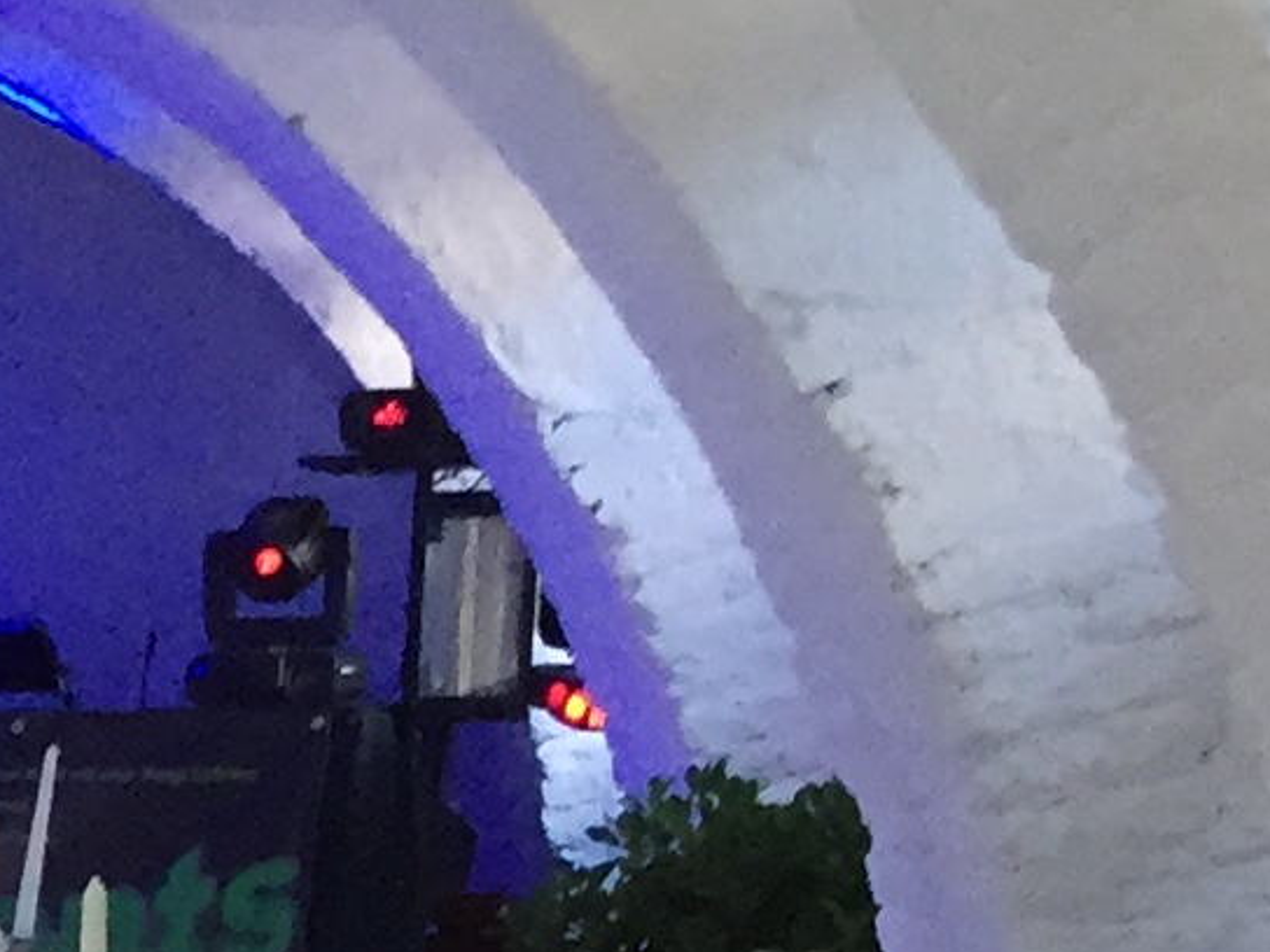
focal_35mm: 174
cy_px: 1993
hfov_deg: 10.1
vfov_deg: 8.1
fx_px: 6384
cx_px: -1669
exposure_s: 1/33
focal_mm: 4.15
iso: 125
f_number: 2.2
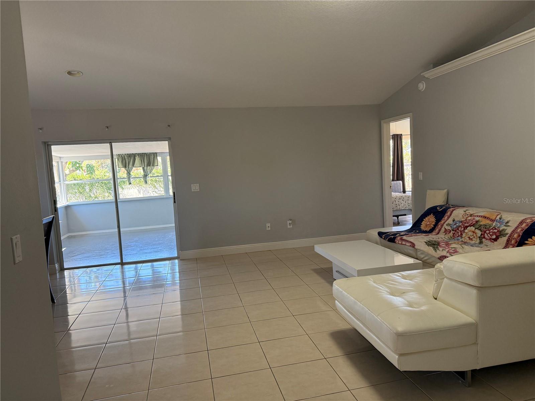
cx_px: 268
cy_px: 200
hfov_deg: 71.6
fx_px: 371
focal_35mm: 24
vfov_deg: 56.8
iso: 200
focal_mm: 6.76
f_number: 1.78
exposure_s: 1/125
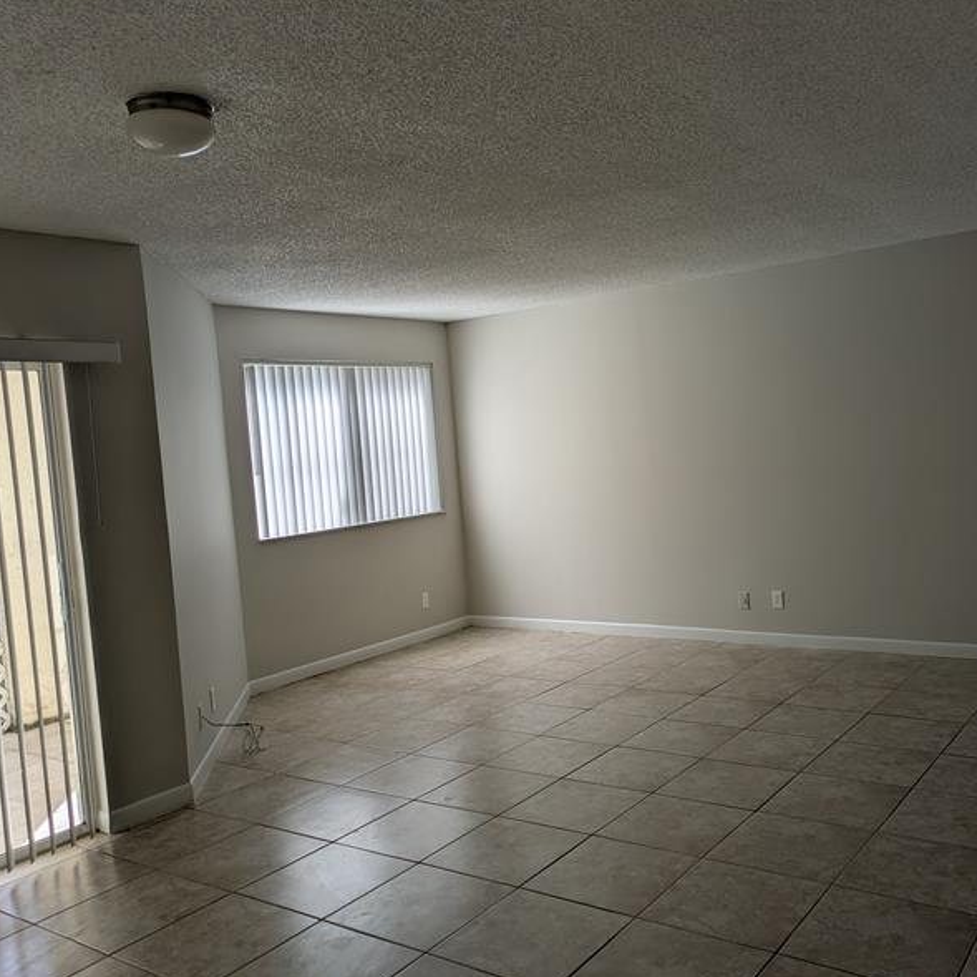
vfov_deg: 54.0
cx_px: 578
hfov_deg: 53.7
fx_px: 958
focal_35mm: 30
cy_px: 486
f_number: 1.89
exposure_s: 1/756
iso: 40
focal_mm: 5.43
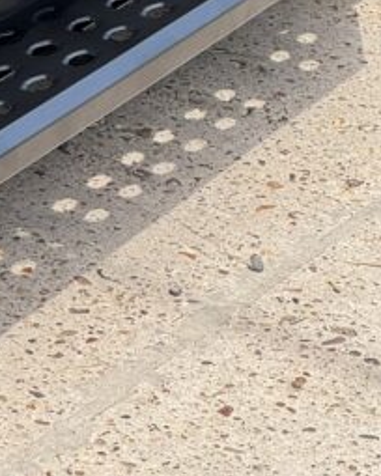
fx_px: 3326
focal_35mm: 236
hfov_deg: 6.5
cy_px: -211
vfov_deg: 8.0
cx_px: -73
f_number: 2.8
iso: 25
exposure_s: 1/157
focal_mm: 9
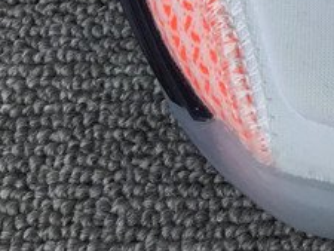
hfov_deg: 13.9
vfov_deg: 11.2
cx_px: 631
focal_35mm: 124
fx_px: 1197
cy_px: -186
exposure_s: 1/905
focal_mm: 3.3
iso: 25
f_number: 2.4
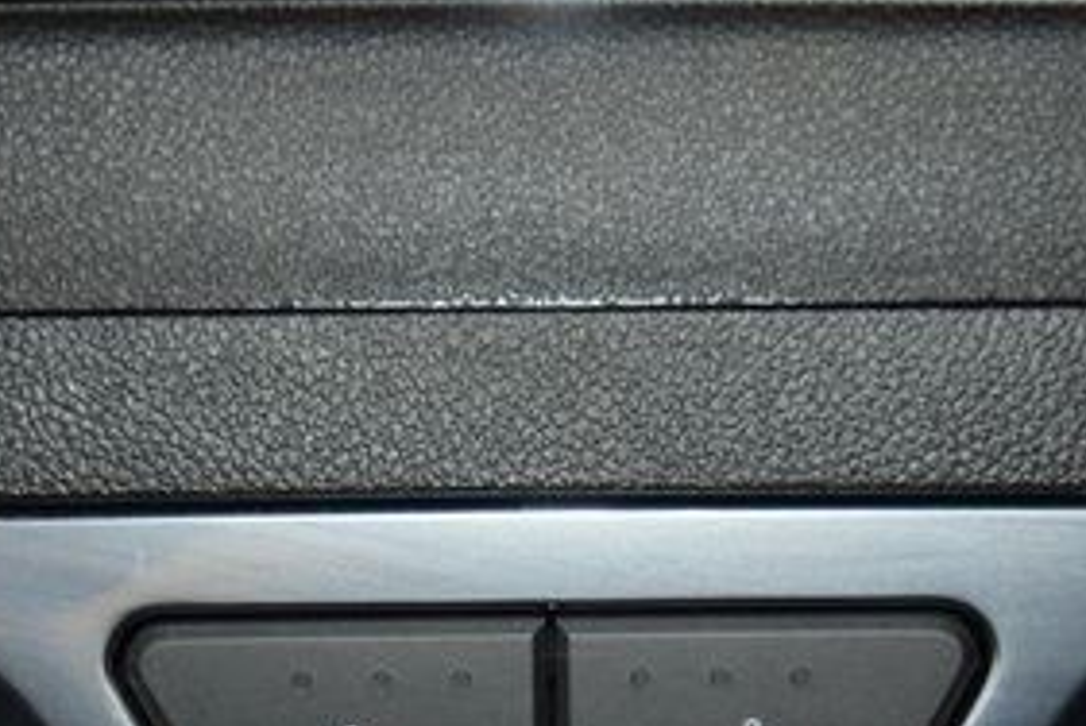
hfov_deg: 17.6
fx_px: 3503
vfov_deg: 11.7
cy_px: 736
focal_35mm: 116
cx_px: 564
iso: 450
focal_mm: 34
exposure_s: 1/20
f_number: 4
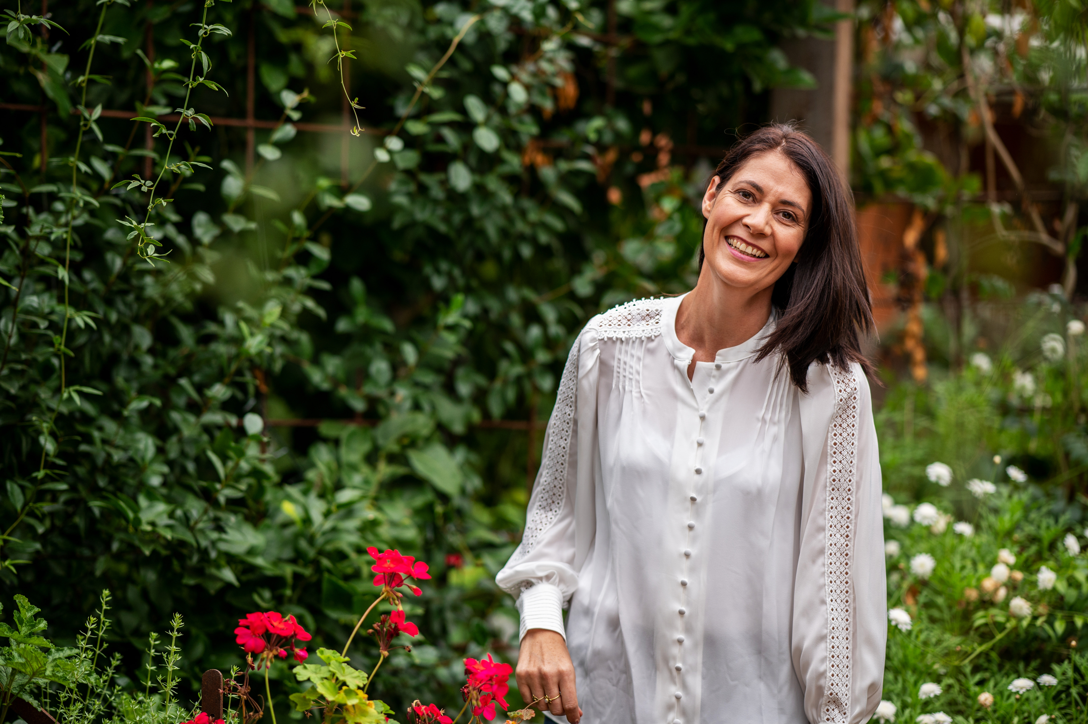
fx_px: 3171
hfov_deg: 19.5
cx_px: 544
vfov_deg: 13.0
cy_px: 362
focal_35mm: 105
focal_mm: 105
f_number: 2
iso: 320
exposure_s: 1/2000
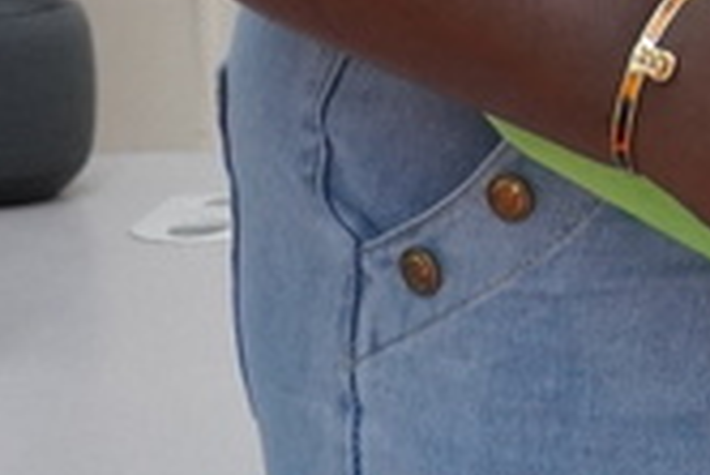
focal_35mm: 380
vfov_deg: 3.6
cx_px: 1843
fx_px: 7503
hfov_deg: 5.2
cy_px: -772
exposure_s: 1/160
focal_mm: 41
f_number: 5
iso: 2000
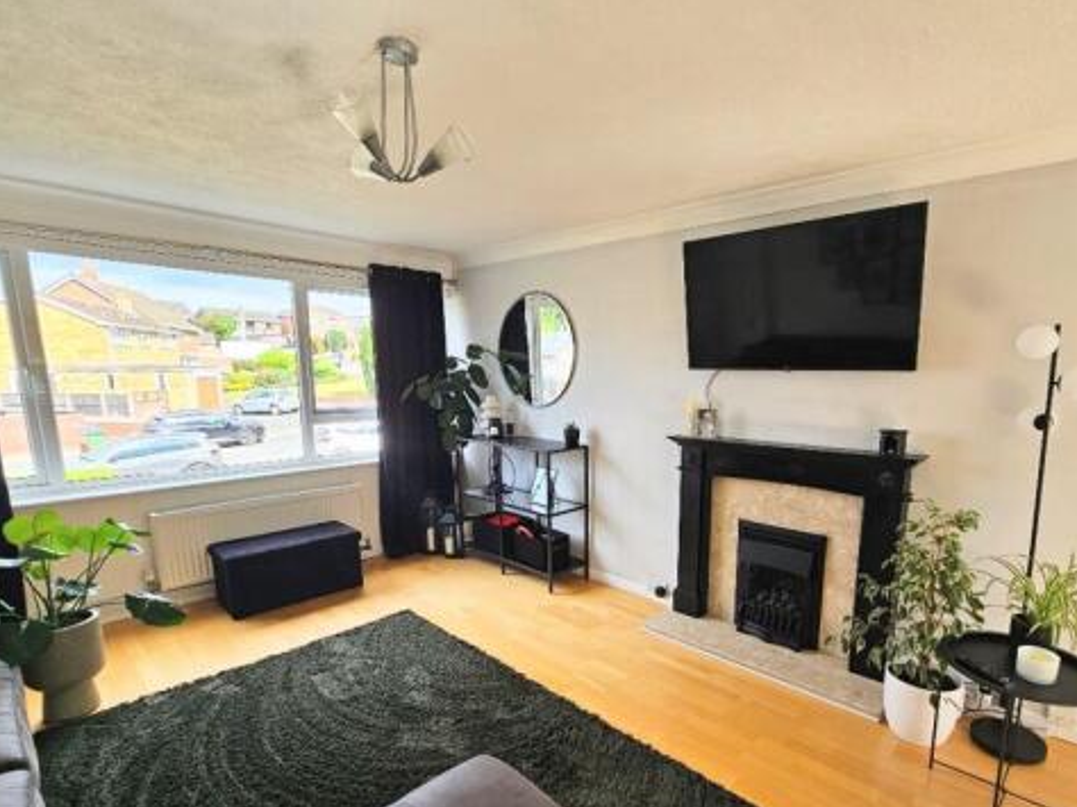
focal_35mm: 16
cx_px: 617
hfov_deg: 93.9
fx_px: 498
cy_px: 485
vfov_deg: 77.1
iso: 50
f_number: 2.2
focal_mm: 2.2
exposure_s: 1/141
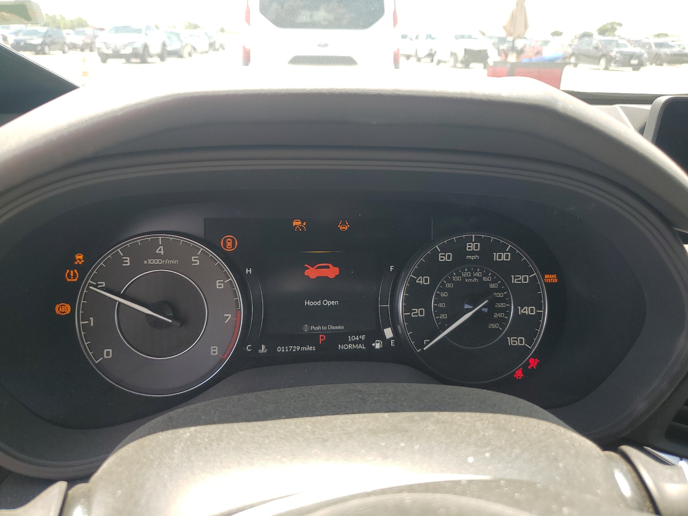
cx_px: 344
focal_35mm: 26
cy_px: 258
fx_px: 517
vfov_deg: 53.1
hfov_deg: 67.3
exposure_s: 1/323
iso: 50
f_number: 1.5
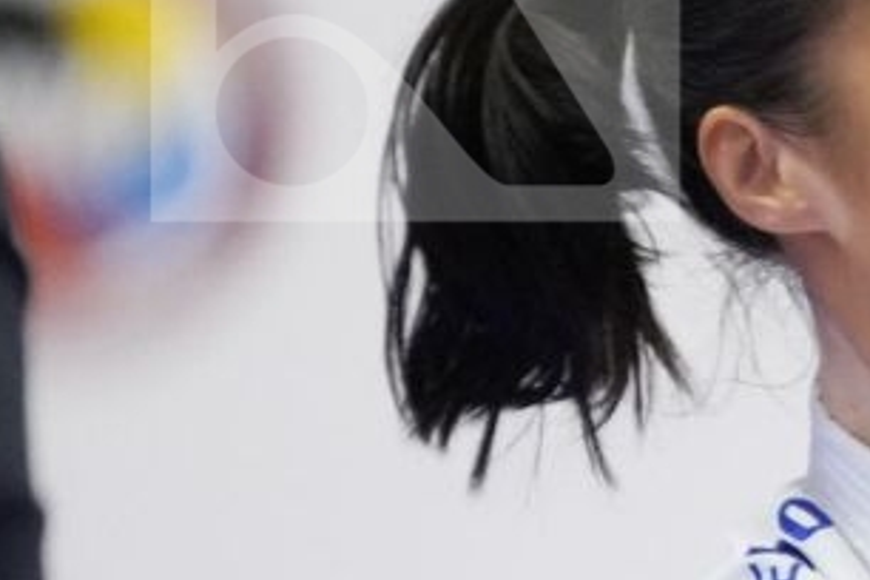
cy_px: 970
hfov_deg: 1.7
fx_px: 28394
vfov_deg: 1.2
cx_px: 2343
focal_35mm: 1175
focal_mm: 200
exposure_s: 1/1000
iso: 5000
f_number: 2.8
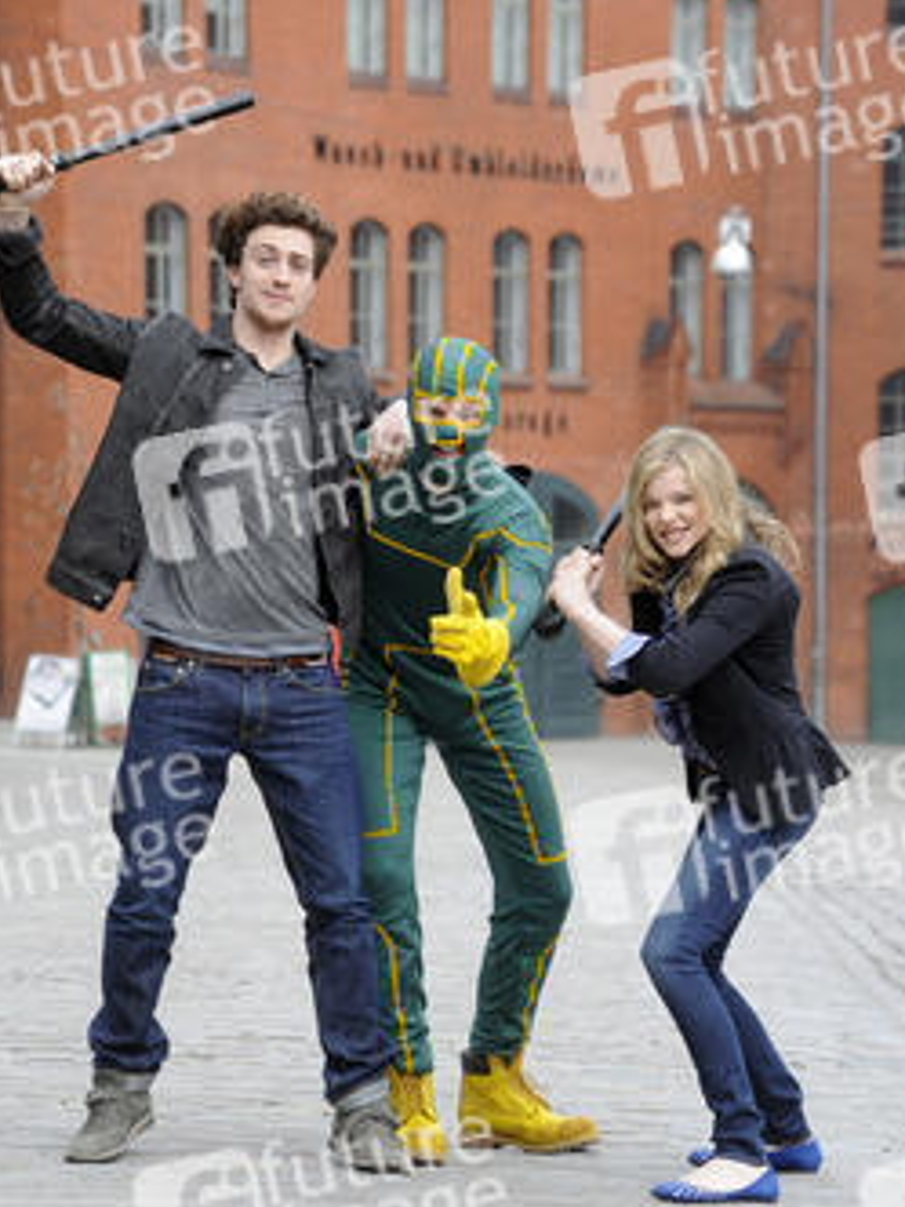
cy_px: 658
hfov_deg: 8.8
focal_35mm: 168
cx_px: 425
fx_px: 5856
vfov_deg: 11.8
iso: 320
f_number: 8
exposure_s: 1/250
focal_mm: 145
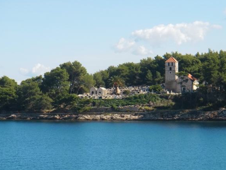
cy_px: 98
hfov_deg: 12.4
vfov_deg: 9.3
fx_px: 1038
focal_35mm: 159
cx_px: 144
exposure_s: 1/500
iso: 100
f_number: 5.4
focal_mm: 19.98
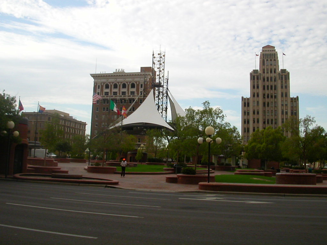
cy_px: 122
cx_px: 164
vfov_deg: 38.7
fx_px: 350
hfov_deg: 50.1
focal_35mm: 37
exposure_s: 1/439
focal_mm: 5.6
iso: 100
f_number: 4.5
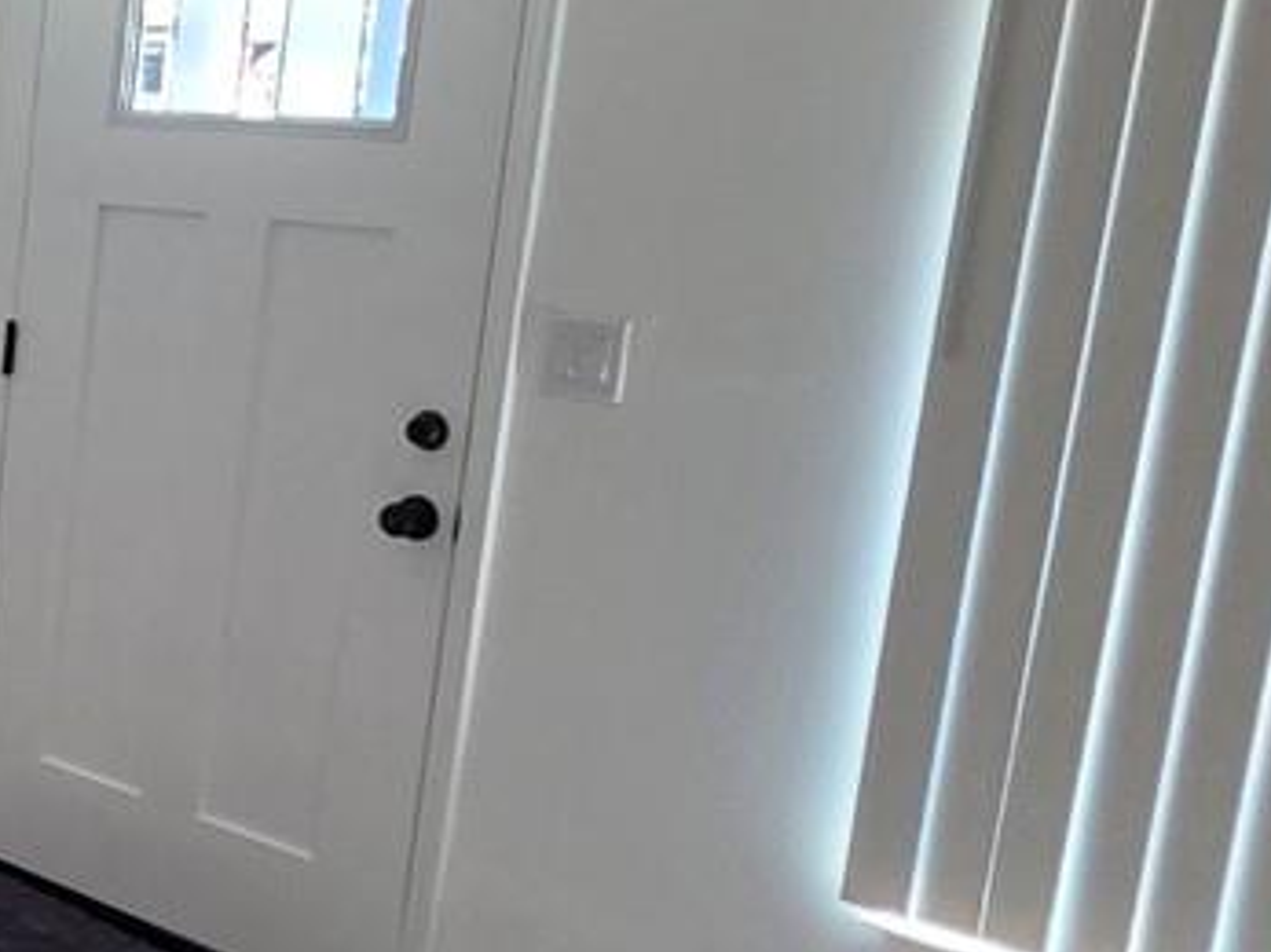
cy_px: 461
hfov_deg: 20.8
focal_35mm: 60
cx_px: -1073
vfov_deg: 24.4
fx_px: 2202
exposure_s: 1/120
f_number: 1.9
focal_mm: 2.2
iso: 320
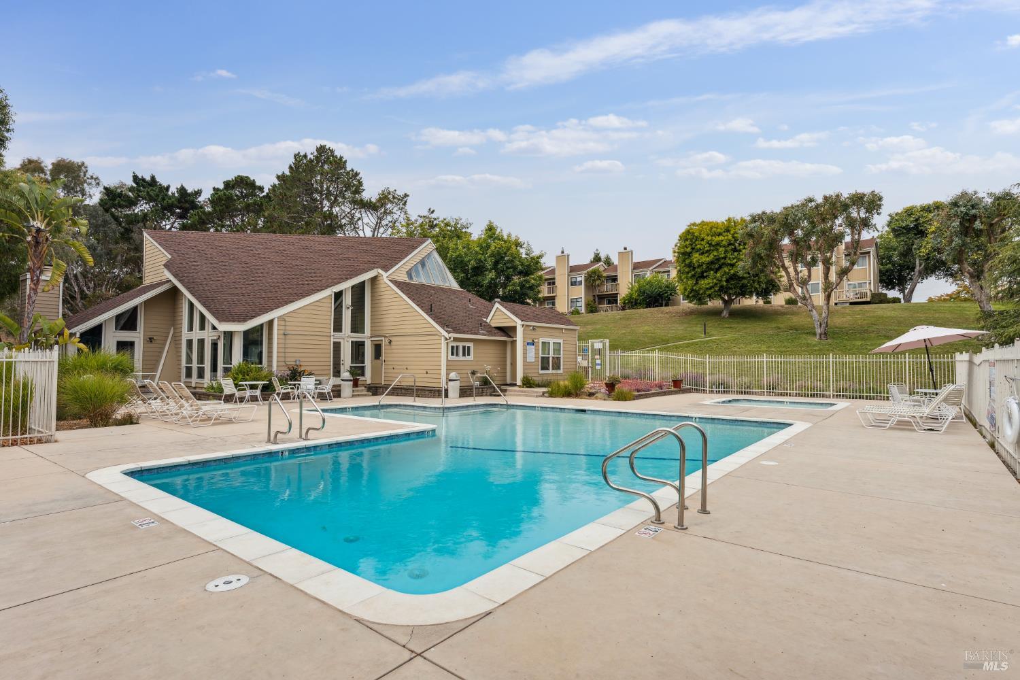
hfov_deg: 88.7
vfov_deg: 66.2
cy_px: 340
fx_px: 521
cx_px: 510
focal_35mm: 18
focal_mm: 18.4
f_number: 9
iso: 100
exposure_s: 1/320
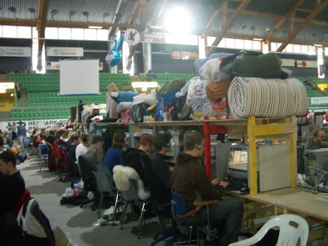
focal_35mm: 37
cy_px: 118
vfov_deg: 38.7
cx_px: 168
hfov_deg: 50.1
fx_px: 351
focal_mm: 5.8
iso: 100
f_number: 2.6
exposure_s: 1/8
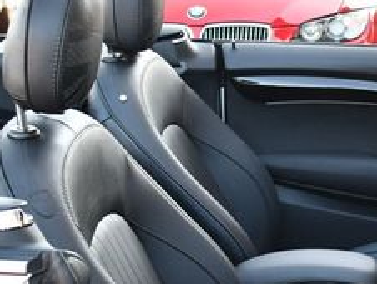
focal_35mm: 98
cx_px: 367
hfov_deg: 19.5
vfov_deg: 14.8
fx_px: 1068
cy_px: 301
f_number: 3.5
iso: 640
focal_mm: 18
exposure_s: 1/250
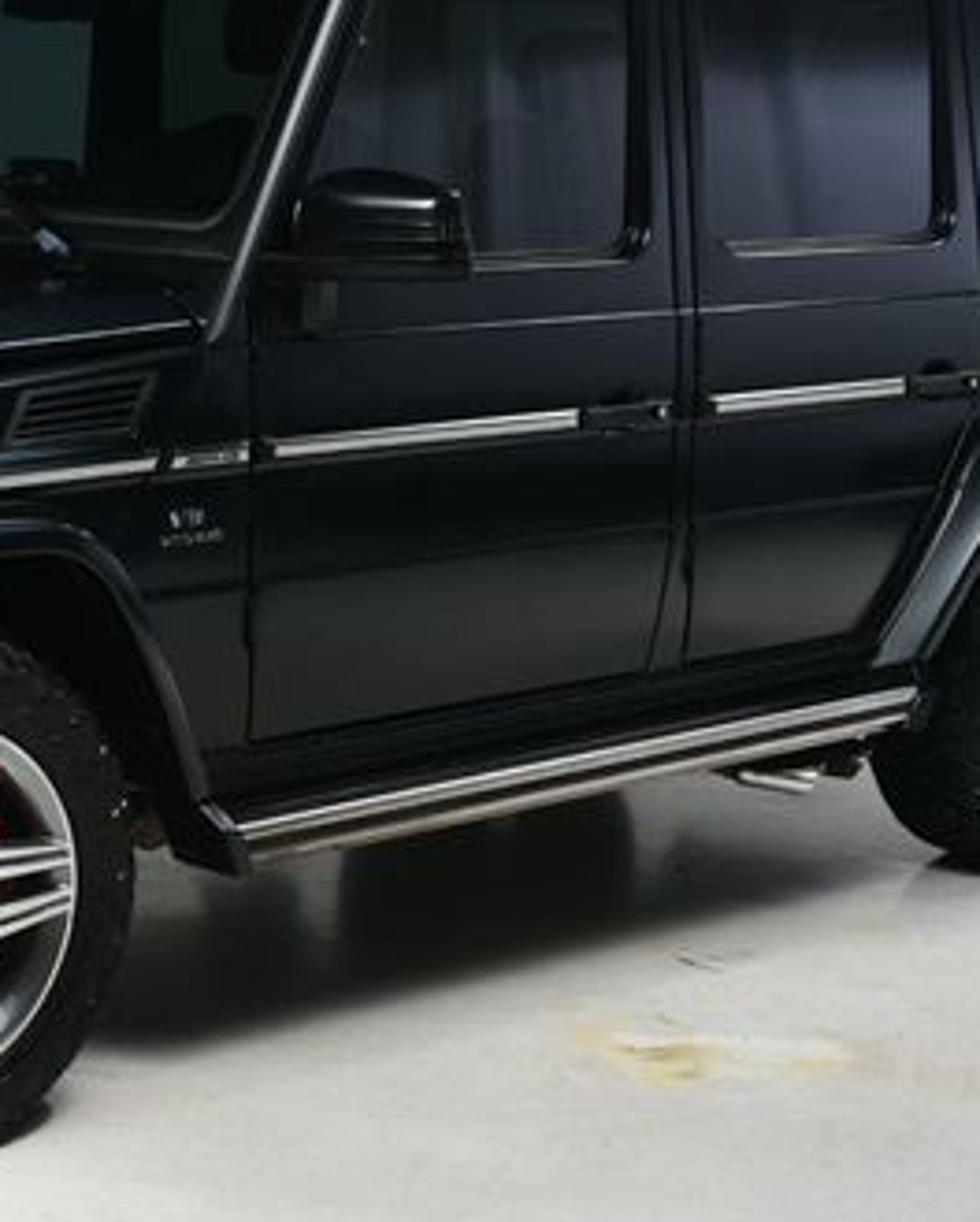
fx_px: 2967
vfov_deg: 23.2
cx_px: 160
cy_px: 542
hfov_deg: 18.5
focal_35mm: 82
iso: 100
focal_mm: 30
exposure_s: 1/160
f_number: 13
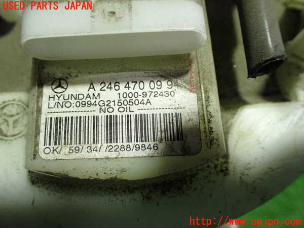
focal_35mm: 30
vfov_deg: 46.8
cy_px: 114
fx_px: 263
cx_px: 152
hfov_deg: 60.0
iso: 500
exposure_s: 1/125
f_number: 2.3
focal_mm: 5.4
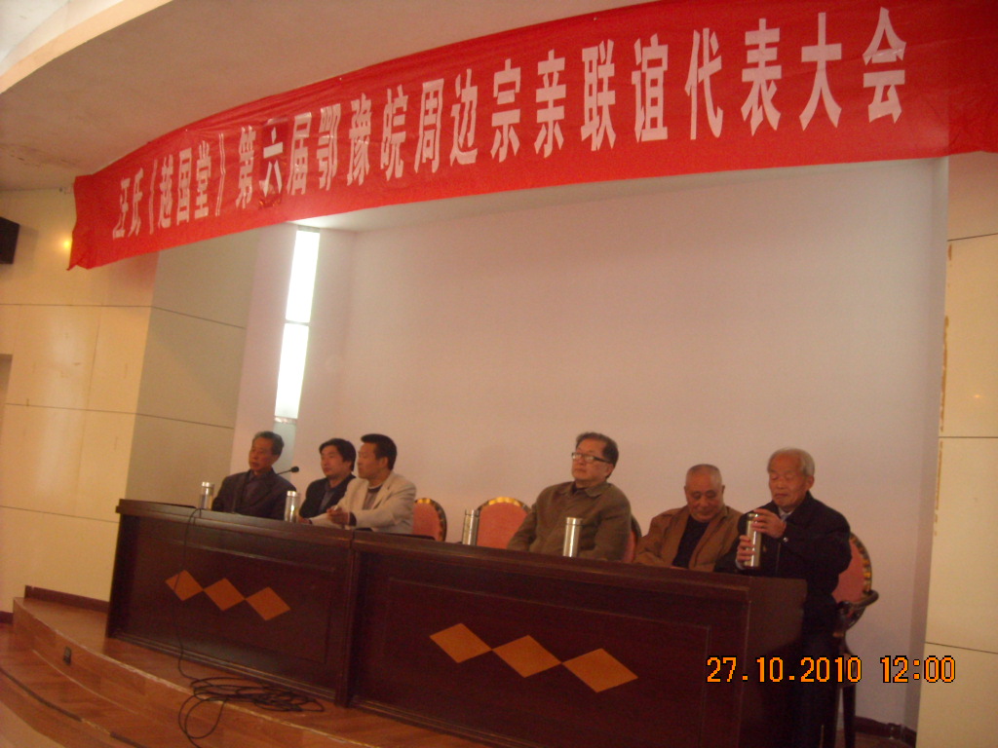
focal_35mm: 35
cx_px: 499
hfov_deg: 52.6
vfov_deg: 40.7
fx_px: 1009
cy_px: 374
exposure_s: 1/30
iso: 400
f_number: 2.8
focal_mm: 5.7
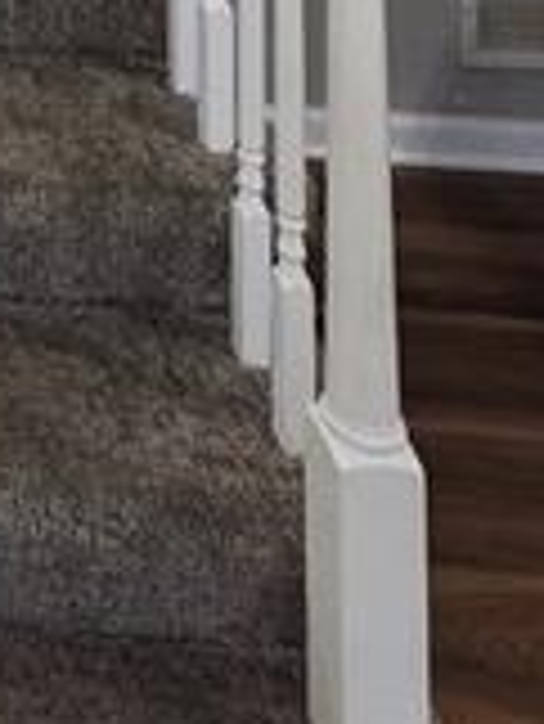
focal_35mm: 62
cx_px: -351
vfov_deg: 19.5
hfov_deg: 19.5
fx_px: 1297
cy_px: -688
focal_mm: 1.74
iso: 125
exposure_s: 1/60
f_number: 2.2
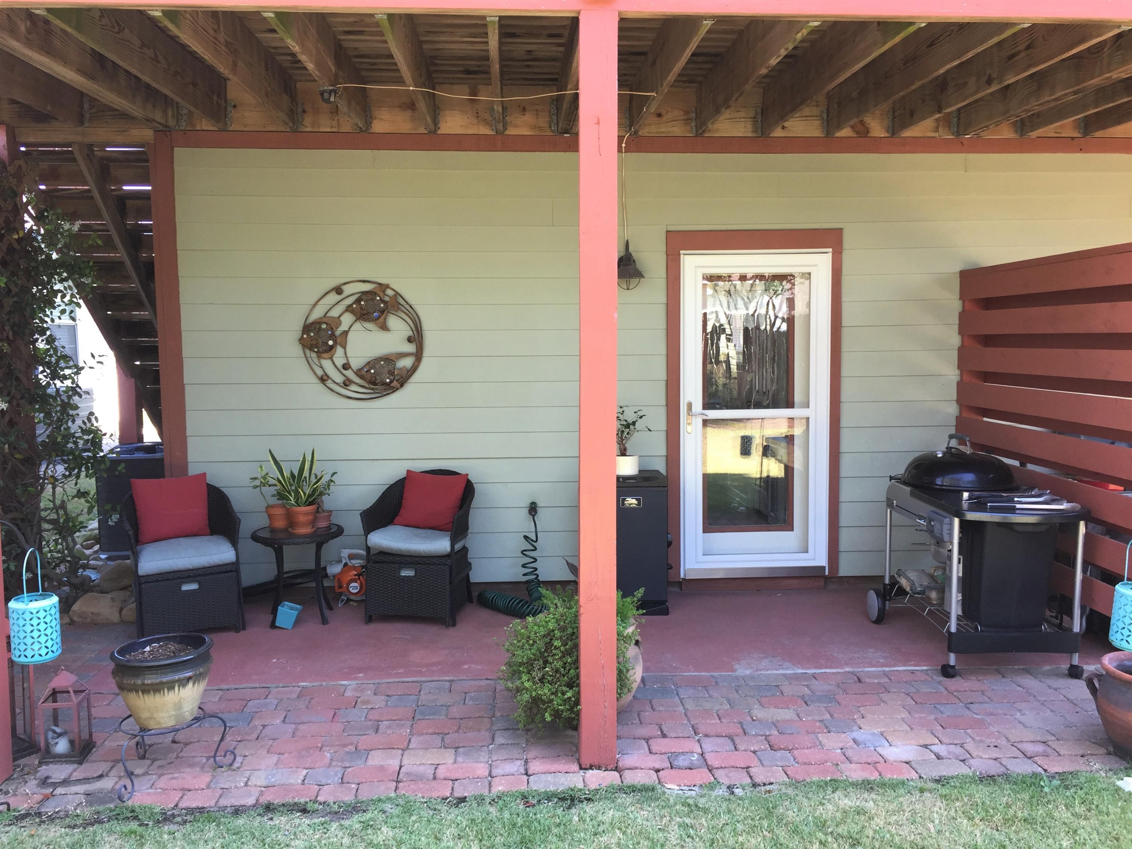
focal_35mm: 29
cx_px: 566
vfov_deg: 48.2
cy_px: 424
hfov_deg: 61.7
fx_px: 948
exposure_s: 1/120
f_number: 2.2
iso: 50
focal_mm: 4.15
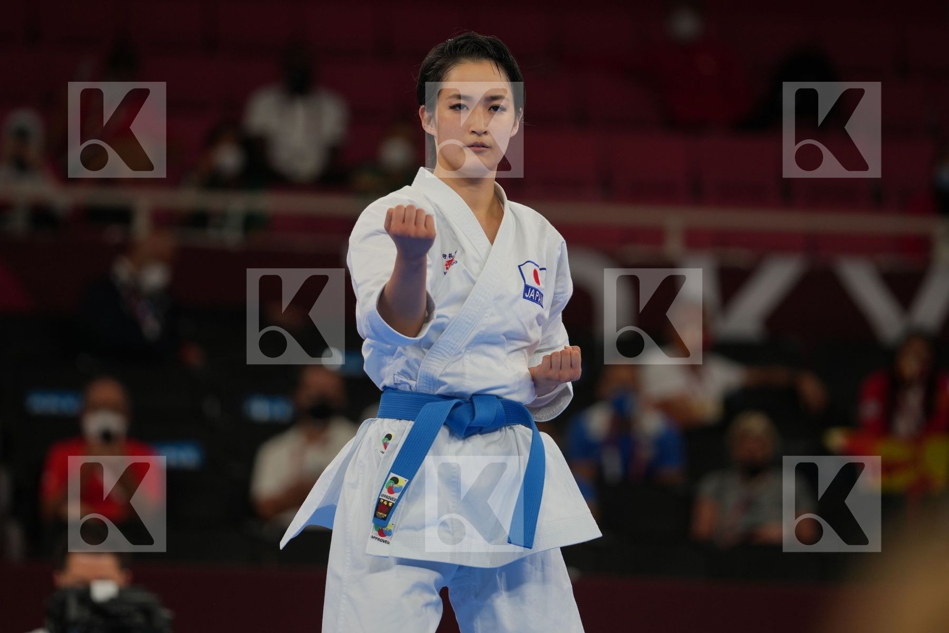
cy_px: 316
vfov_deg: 4.6
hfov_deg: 6.9
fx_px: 7908
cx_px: 474
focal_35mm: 300
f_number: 2.8
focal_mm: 200
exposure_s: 1/500
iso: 200
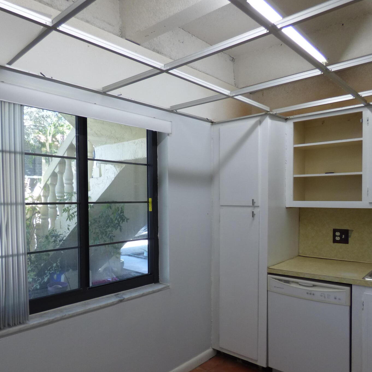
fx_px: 316
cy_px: 211
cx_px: 183
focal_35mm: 26
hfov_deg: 60.9
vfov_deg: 60.7
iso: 160
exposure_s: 1/60
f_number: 2.8
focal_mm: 3.58
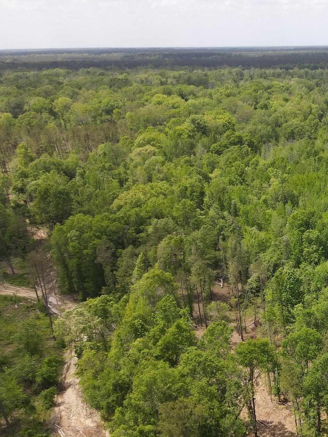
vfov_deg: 41.3
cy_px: 305
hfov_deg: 28.2
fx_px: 568
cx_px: 392
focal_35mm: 45
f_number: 2.8
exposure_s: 1/25
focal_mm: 4.5
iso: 100
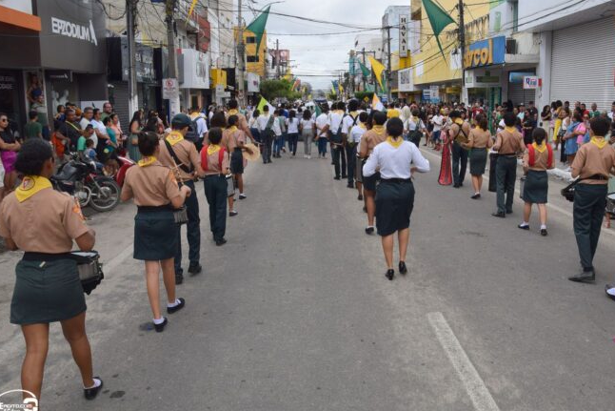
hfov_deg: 60.2
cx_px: 333
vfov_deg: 42.3
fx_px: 530
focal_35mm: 31
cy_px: 189
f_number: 9
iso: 200
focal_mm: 18
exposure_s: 1/320
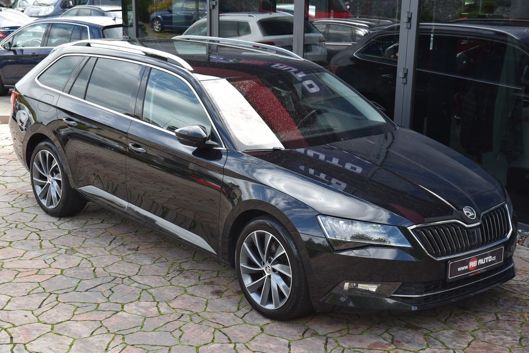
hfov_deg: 32.4
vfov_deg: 21.9
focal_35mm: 62
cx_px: 264
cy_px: 176
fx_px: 912
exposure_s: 1/200
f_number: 7.1
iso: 500
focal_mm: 62
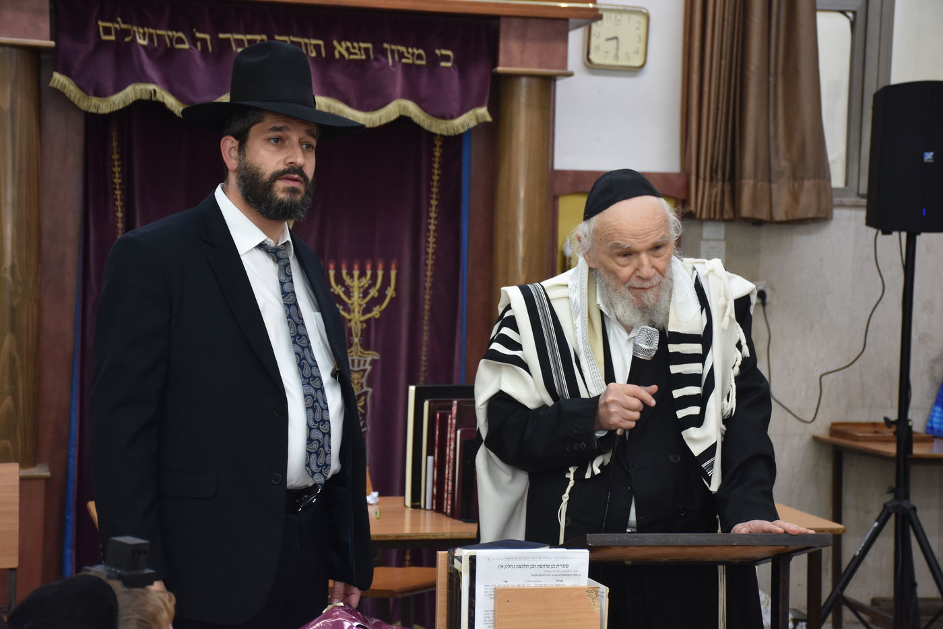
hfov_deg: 27.0
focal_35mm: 75
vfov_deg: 18.2
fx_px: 1964
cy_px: 314
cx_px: 472
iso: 1000
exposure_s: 1/60
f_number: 5.6
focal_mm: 50
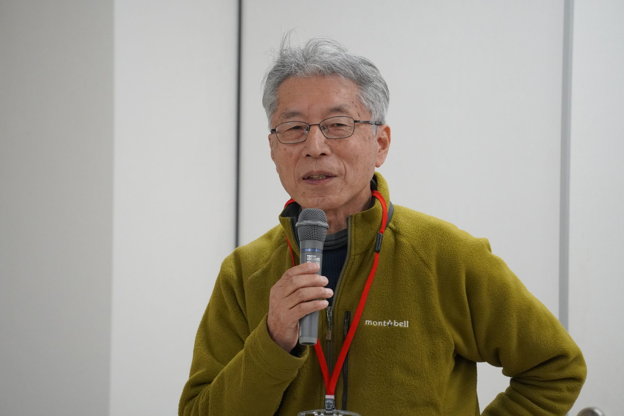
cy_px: 208
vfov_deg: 5.9
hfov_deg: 8.8
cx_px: 312
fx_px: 4056
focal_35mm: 234
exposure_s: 1/250
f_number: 5.6
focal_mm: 156
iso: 2500
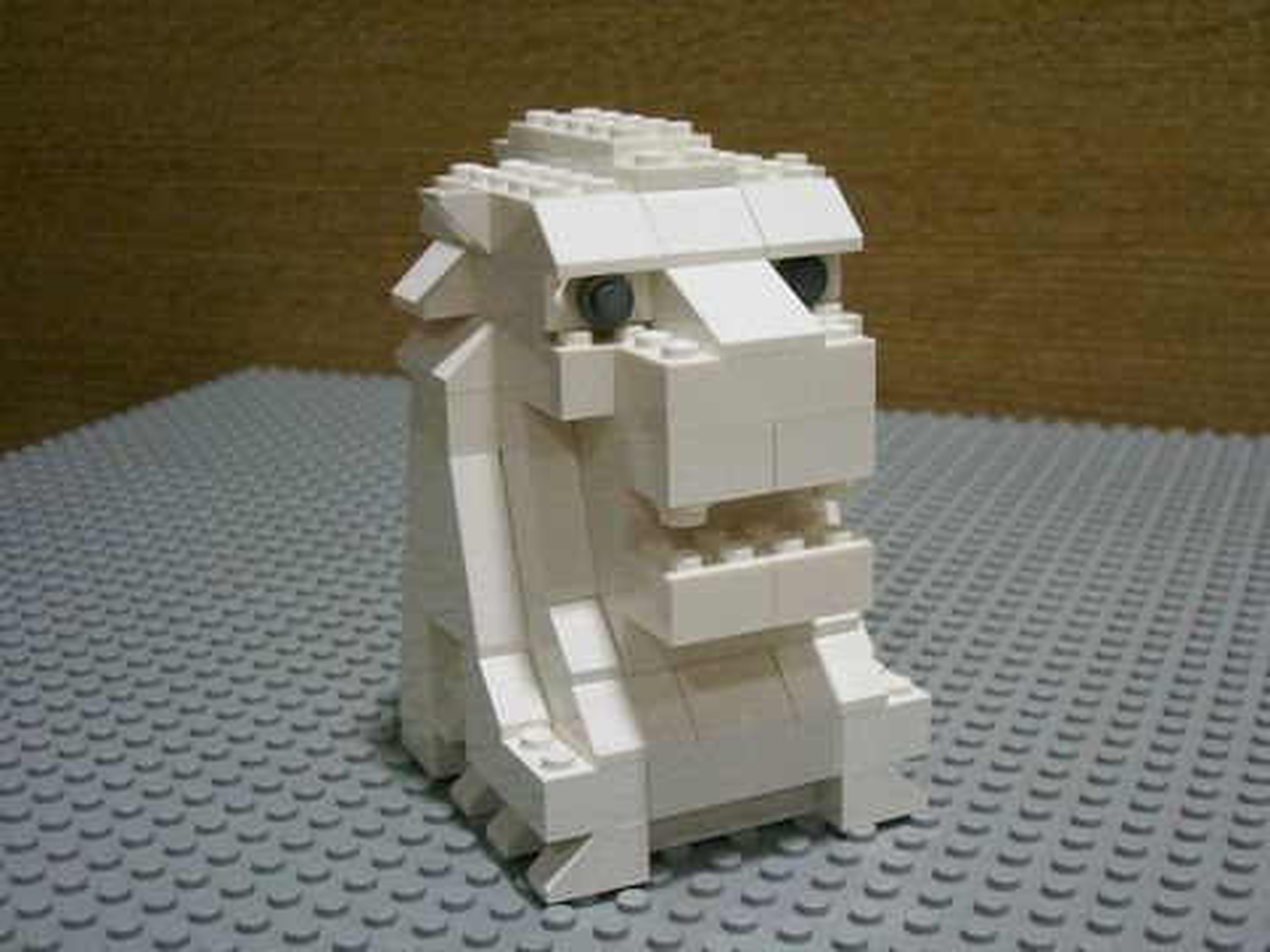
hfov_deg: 38.2
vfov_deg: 29.1
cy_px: 476
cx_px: 635
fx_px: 1834
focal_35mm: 50
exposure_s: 1/20
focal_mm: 8.2
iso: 400
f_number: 3.1
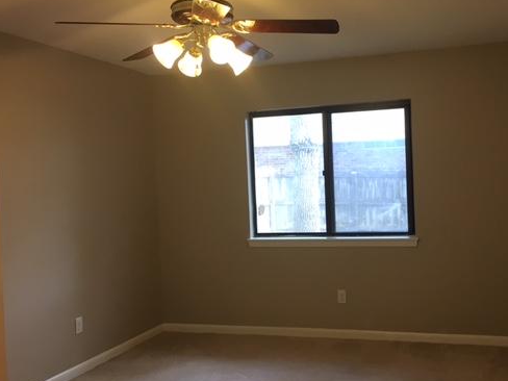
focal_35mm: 38
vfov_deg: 37.7
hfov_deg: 48.6
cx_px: 311
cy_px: 195
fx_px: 558
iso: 50
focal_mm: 4.15
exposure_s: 1/30
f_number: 2.2
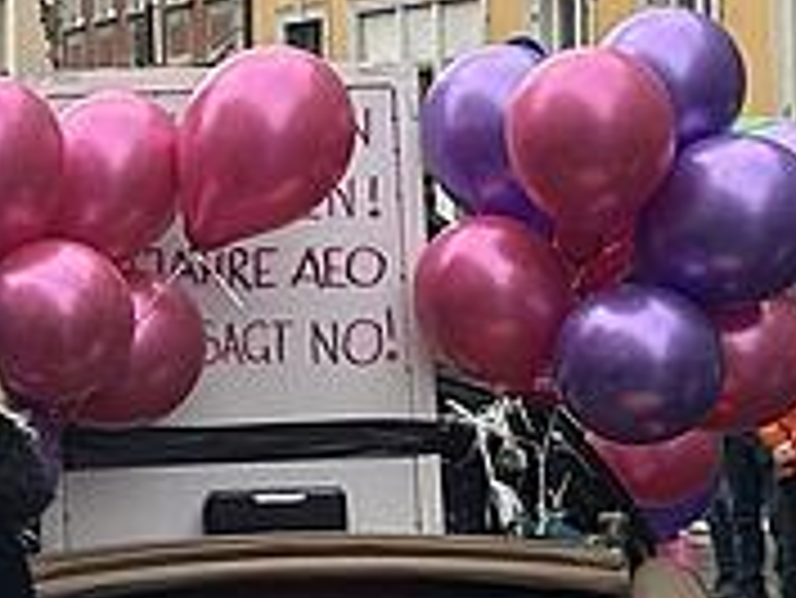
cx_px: -157
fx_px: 2991
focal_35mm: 130
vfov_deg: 11.4
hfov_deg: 14.7
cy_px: 67
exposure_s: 1/887
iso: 80
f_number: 1.78
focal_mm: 6.86
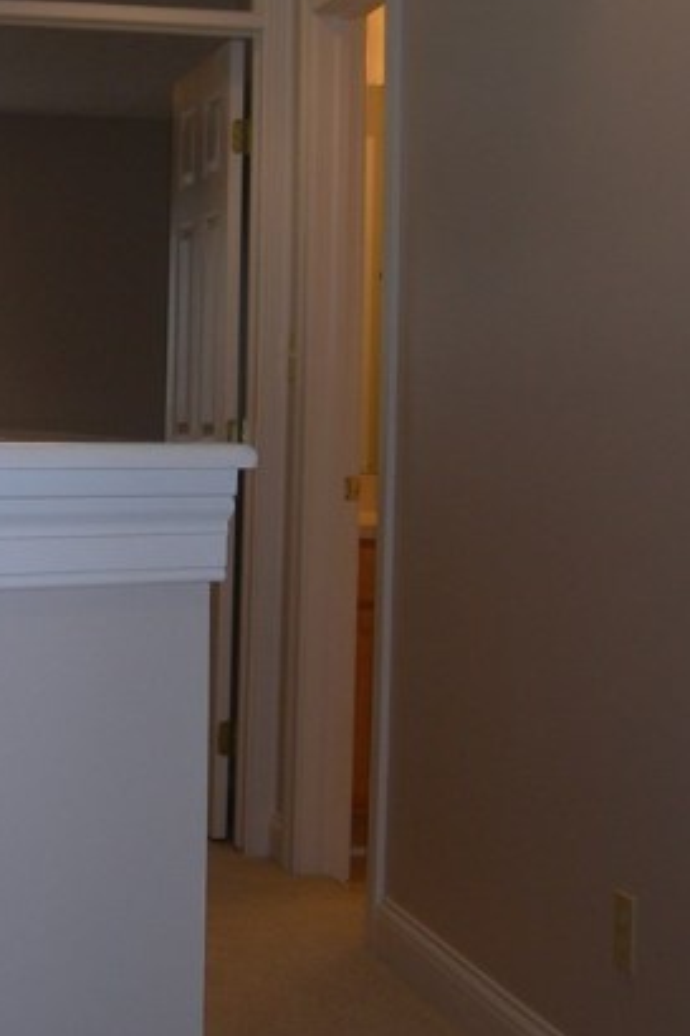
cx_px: 106
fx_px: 2129
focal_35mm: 74
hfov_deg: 18.2
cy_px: 354
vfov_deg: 27.2
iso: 50
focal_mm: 7.8
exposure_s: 1/60.1
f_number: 2.8
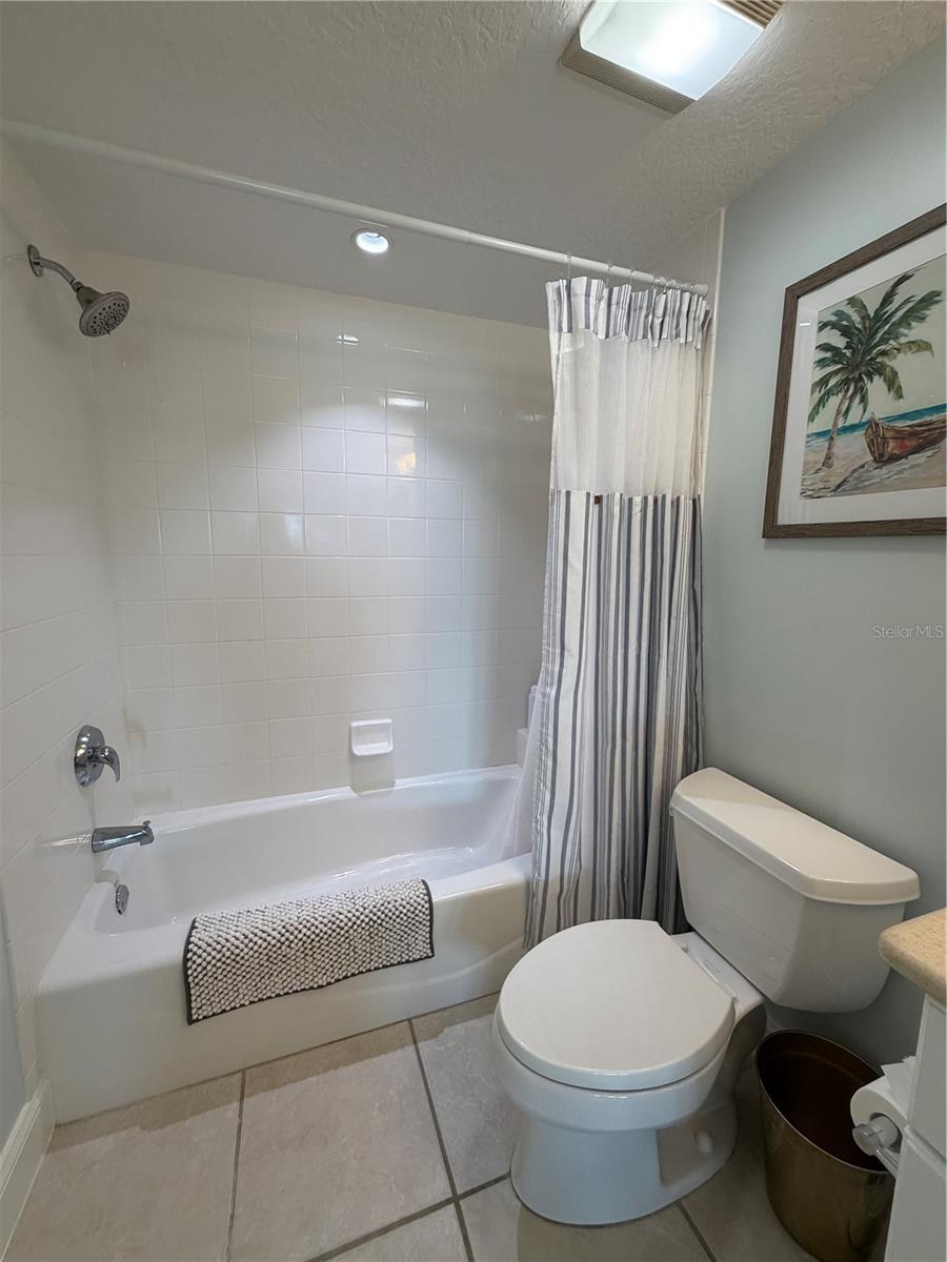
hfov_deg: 85.7
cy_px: 631
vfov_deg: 102.1
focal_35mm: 14
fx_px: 511
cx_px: 474
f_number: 2.2
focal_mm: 2.22
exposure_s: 1/120
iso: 200
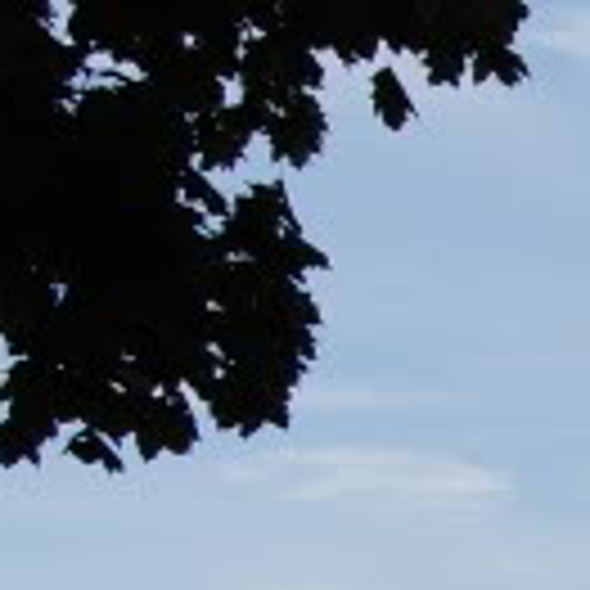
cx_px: 1561
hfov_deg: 6.8
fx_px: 4639
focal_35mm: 241
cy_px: 831
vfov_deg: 7.2
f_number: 11
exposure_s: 1/500
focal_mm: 31
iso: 200
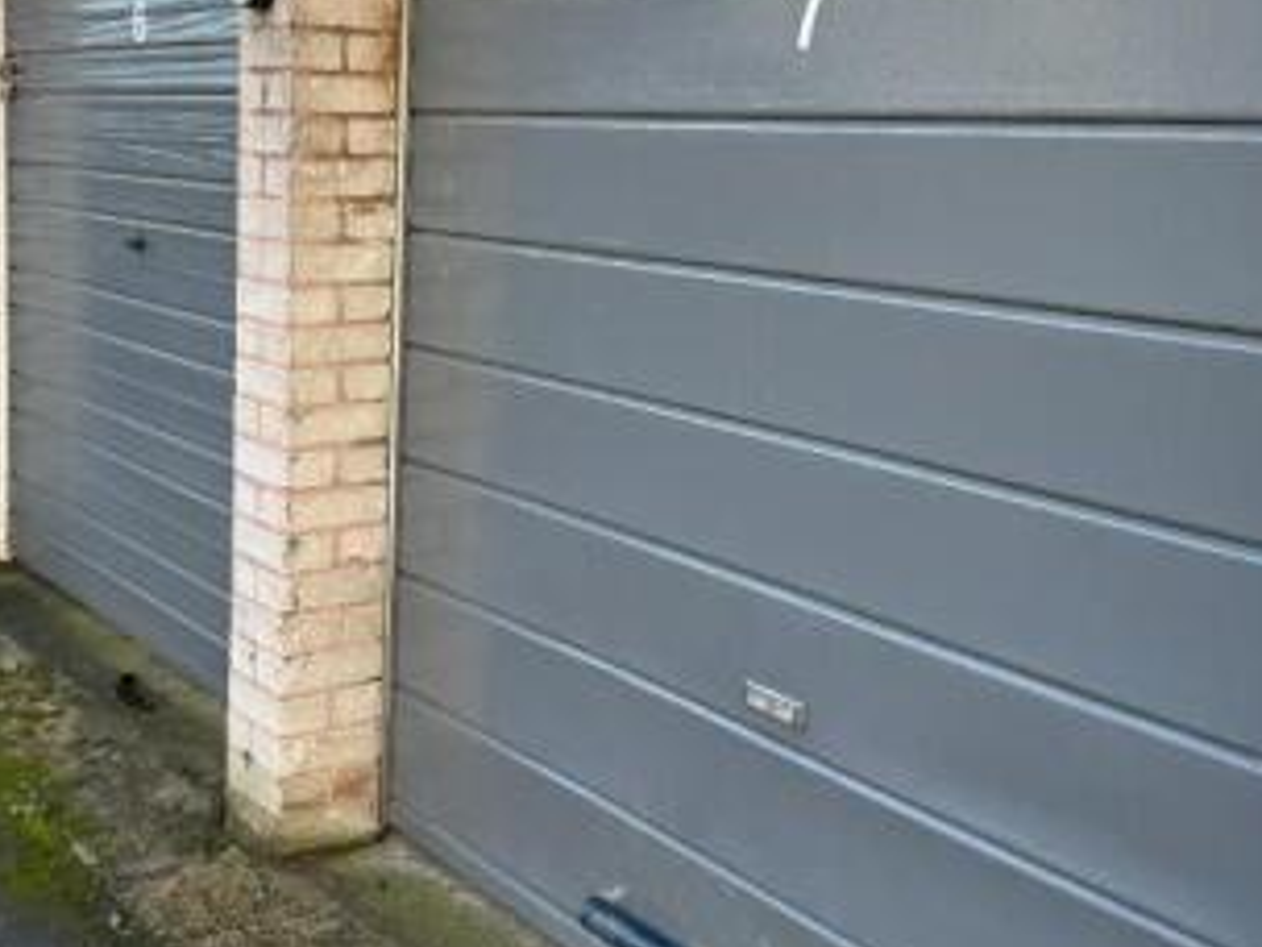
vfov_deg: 31.2
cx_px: 529
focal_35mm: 46
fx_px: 1677
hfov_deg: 41.1
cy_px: 280
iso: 100
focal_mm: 6.76
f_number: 1.78
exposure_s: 1/440
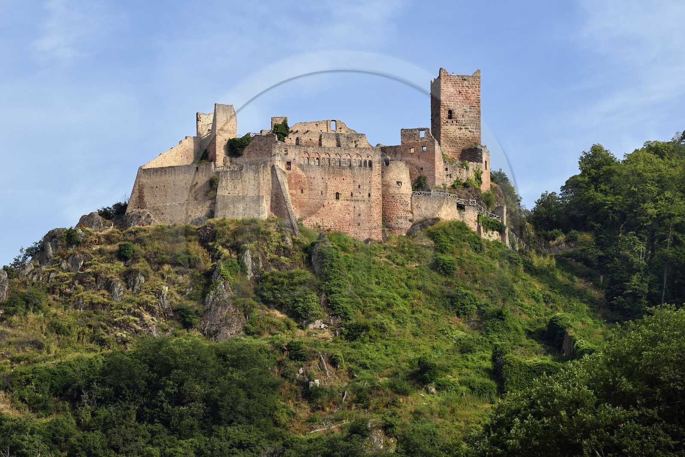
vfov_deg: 6.9
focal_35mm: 200
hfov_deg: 10.3
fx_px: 3805
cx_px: 342
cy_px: 228
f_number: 10
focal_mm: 200
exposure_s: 1/250
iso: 200
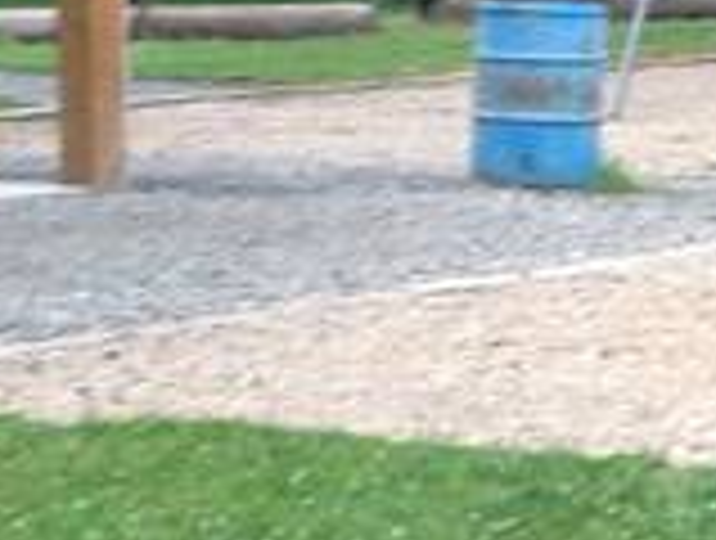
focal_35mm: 207
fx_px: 4291
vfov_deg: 7.2
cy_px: -108
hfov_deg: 9.0
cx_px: 1382
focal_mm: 4.12
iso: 80
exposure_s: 1/20
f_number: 2.4
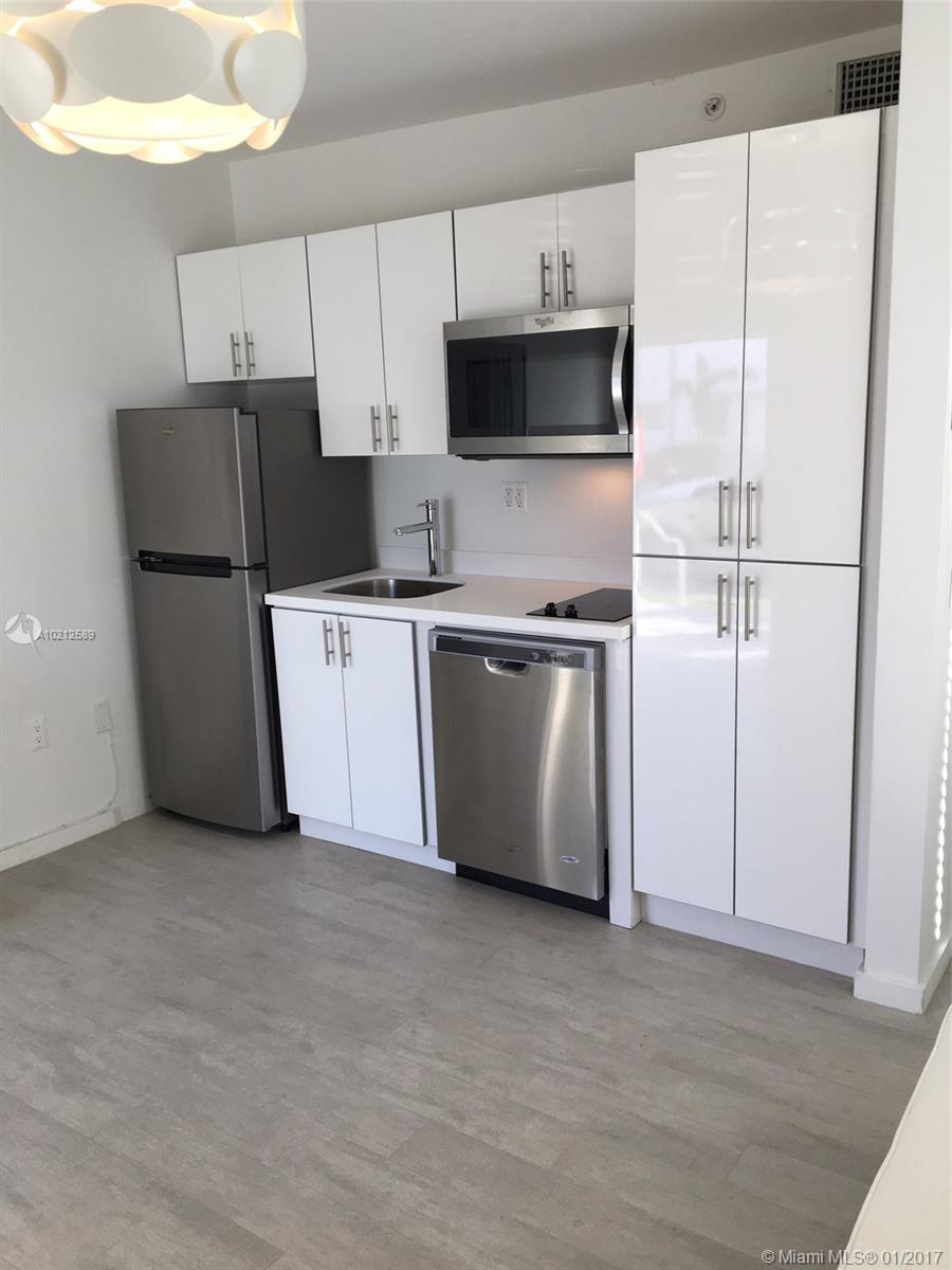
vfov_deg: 61.7
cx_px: 476
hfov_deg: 48.2
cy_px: 635
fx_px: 1063
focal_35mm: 29
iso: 40
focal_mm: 4.15
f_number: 2.2
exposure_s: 1/120
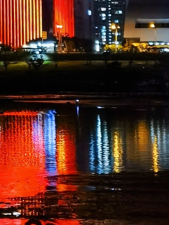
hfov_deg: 6.1
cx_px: -30
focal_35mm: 243
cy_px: -71
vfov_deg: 8.0
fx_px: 1582
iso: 500
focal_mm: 6.71
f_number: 1.9
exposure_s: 1/20
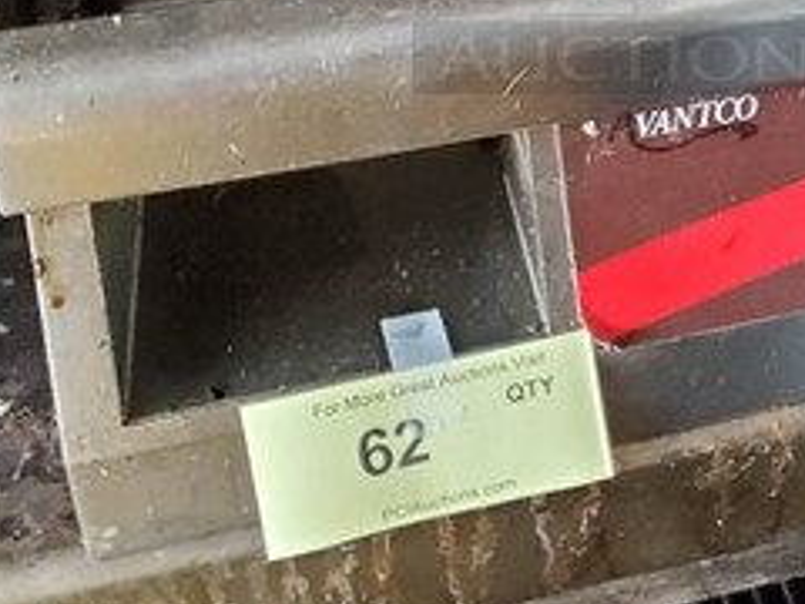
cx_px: 788
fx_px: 1535
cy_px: -84
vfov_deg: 21.0
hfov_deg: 27.8
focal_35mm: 66
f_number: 1.5
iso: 800
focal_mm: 4.3
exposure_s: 1/50
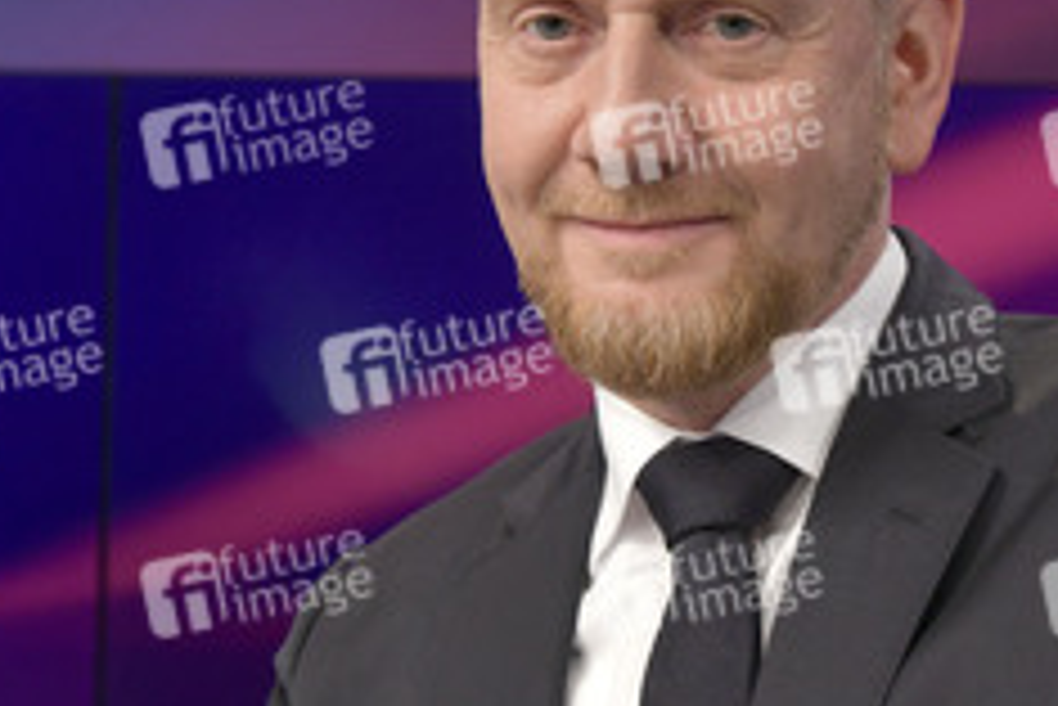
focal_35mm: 92
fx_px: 2705
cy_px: 247
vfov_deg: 14.9
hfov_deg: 22.0
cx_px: 768
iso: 1600
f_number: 5.6
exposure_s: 1/200
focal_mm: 48
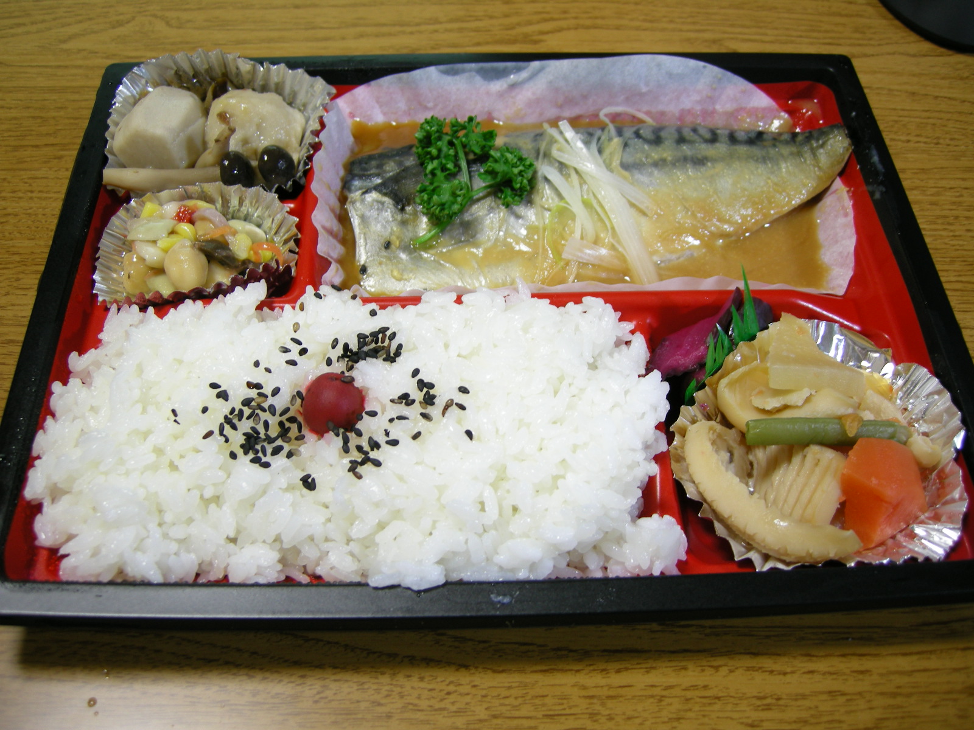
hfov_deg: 51.4
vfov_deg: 39.7
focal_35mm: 36
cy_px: 365
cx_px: 487
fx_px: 1013
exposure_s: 1/4
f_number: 2.7
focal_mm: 7.5
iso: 64
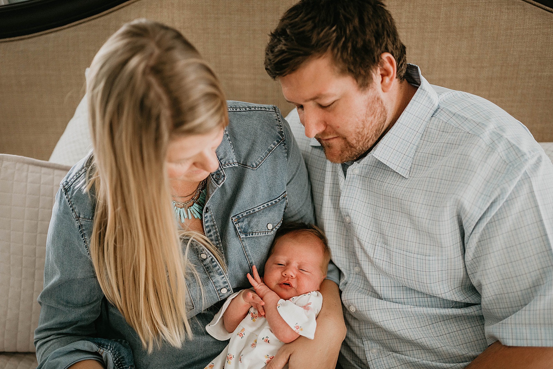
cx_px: 276
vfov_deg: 37.9
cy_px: 184
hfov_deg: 54.4
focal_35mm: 35
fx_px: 538
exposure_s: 1/125
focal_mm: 35
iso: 1000
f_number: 1.4
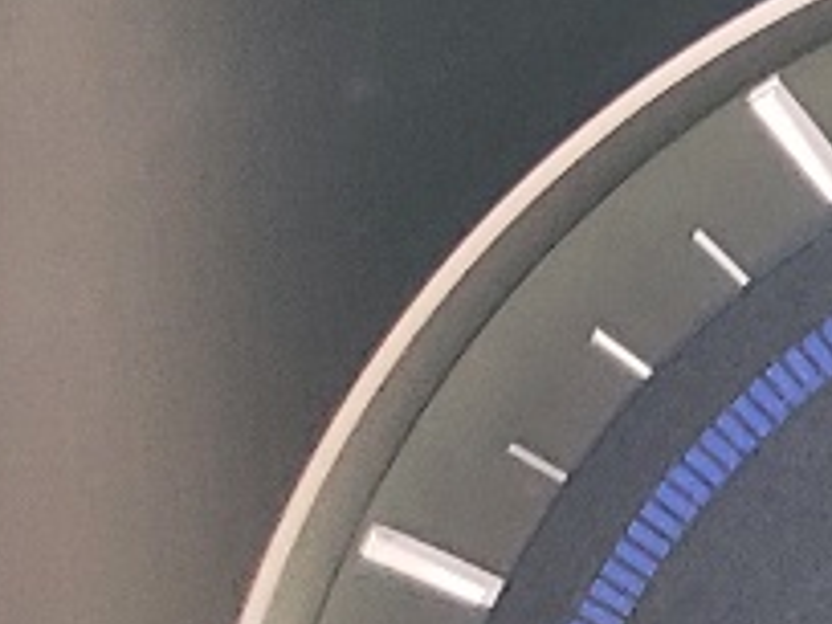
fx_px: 4903
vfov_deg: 7.2
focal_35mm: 204
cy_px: 934
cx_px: 3075
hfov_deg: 7.5
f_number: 1.5
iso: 68
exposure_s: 1/60.2
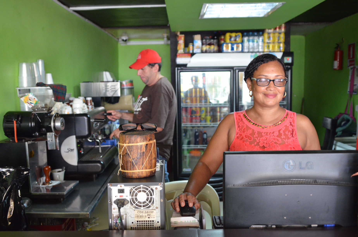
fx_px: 357
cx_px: 179
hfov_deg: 53.2
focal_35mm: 36
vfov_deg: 36.7
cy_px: 118
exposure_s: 1/125
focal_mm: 24
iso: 2000
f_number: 2.8
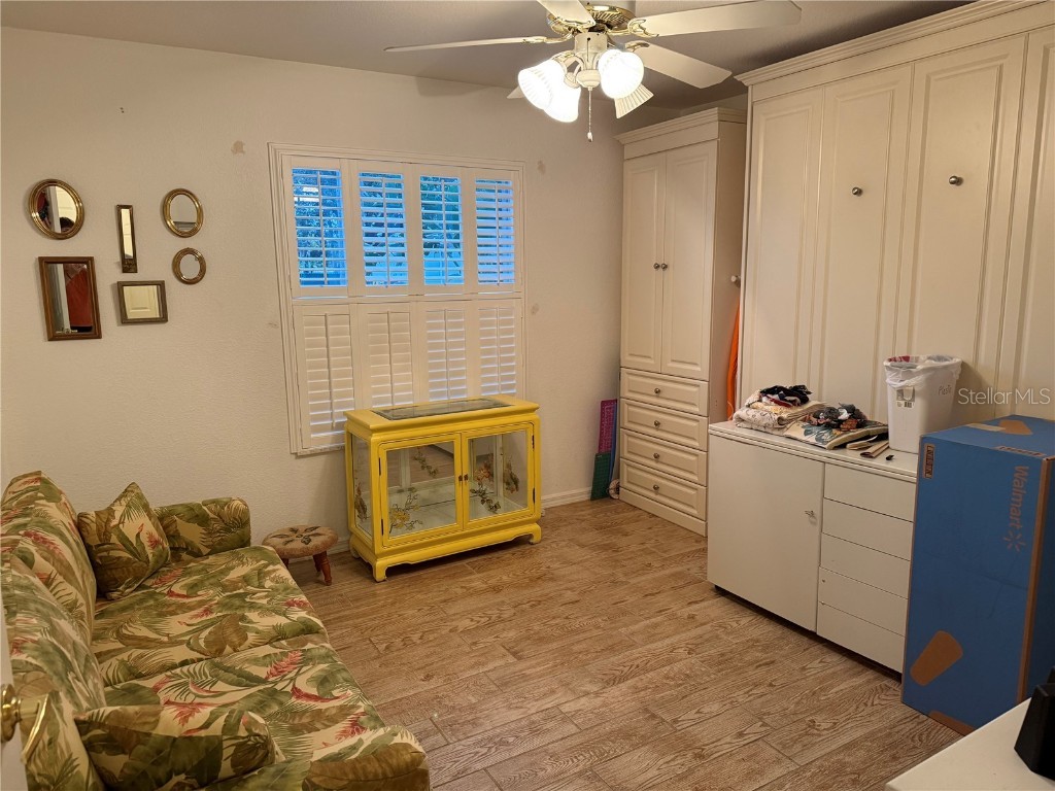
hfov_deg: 71.6
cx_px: 528
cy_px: 396
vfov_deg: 56.8
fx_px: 731
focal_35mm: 24
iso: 320
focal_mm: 6.76
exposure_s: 1/60
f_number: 1.78
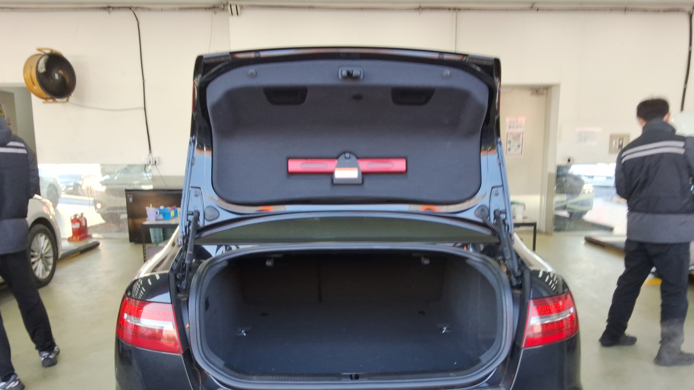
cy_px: 253
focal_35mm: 31
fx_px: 570
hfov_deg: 62.6
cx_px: 347
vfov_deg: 37.5
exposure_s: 1/120
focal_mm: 2.91
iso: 33
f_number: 1.9
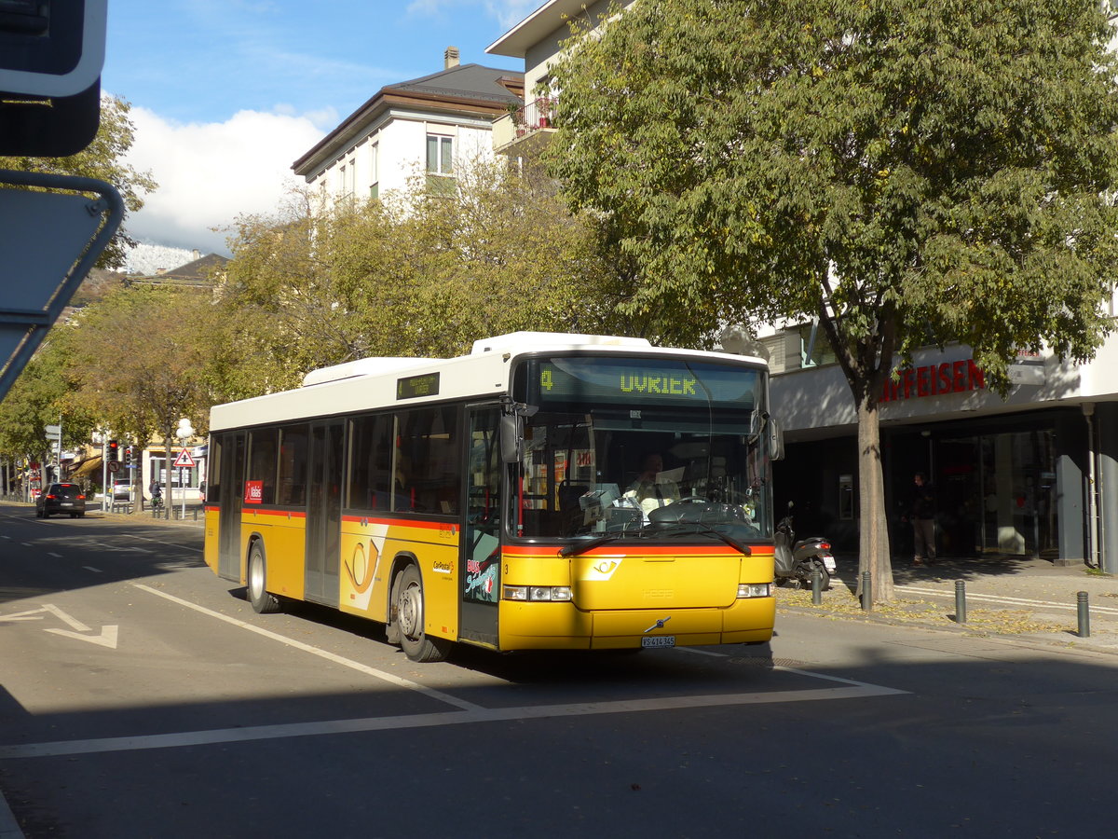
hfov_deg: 38.9
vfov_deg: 29.7
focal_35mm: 49
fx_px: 1583
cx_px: 559
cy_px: 420
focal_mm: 10.1
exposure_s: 1/1000
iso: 80
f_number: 3.2
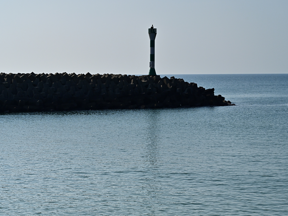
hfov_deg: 25.3
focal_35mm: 77
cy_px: 108
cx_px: 126
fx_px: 641
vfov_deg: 19.1
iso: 500
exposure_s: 1/6400
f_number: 8
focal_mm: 70
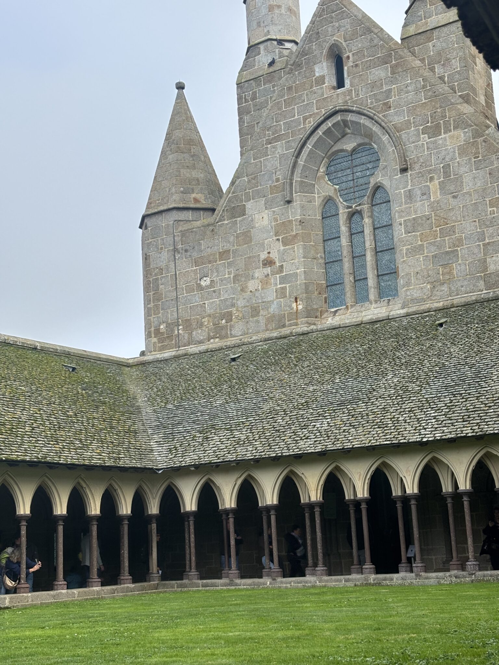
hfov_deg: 28.0
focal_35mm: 52
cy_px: 332
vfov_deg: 36.8
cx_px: 250
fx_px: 999
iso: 32
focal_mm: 5.96
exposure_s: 1/1080
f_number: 1.6
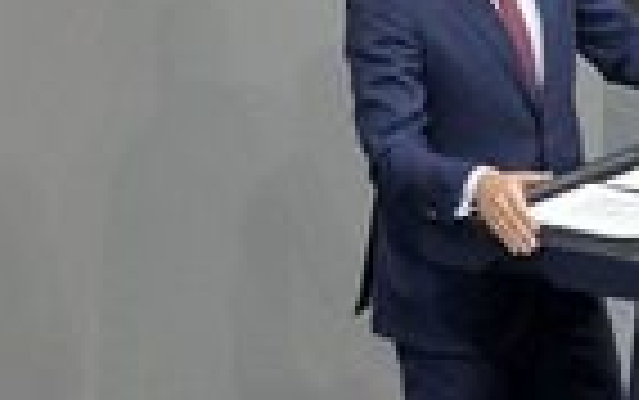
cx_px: 146
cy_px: 72
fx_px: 13559
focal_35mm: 778
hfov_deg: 2.7
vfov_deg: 1.7
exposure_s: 1/400
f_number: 5.6
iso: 8000
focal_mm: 240
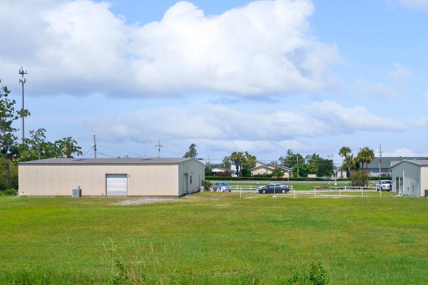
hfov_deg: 44.6
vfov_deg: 31.0
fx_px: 511
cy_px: 180
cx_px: 296
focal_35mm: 43
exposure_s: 1/1600
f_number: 2.8
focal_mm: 8.38
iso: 100
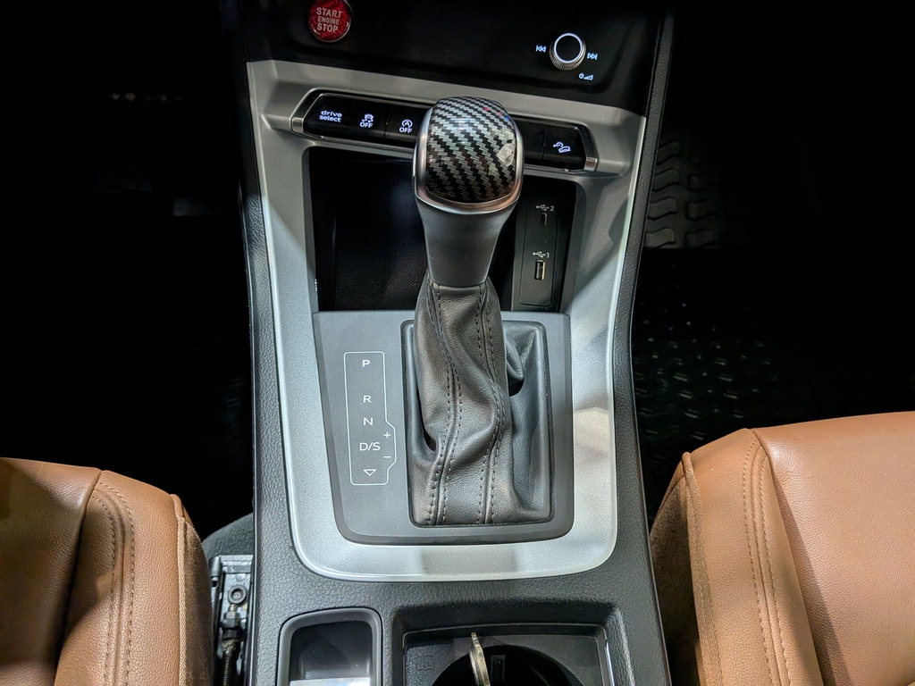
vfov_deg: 56.8
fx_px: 634
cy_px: 343
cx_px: 458
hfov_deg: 71.6
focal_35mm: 24
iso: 33
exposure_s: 1/120
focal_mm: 4.53
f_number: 1.7
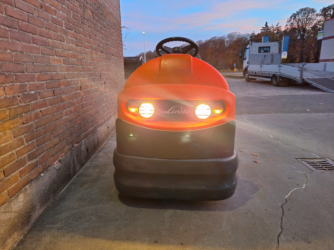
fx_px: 222
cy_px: 125
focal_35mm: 23
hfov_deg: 73.9
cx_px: 167
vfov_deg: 58.9
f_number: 1.8
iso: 250
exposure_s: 1/33
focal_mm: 5.54
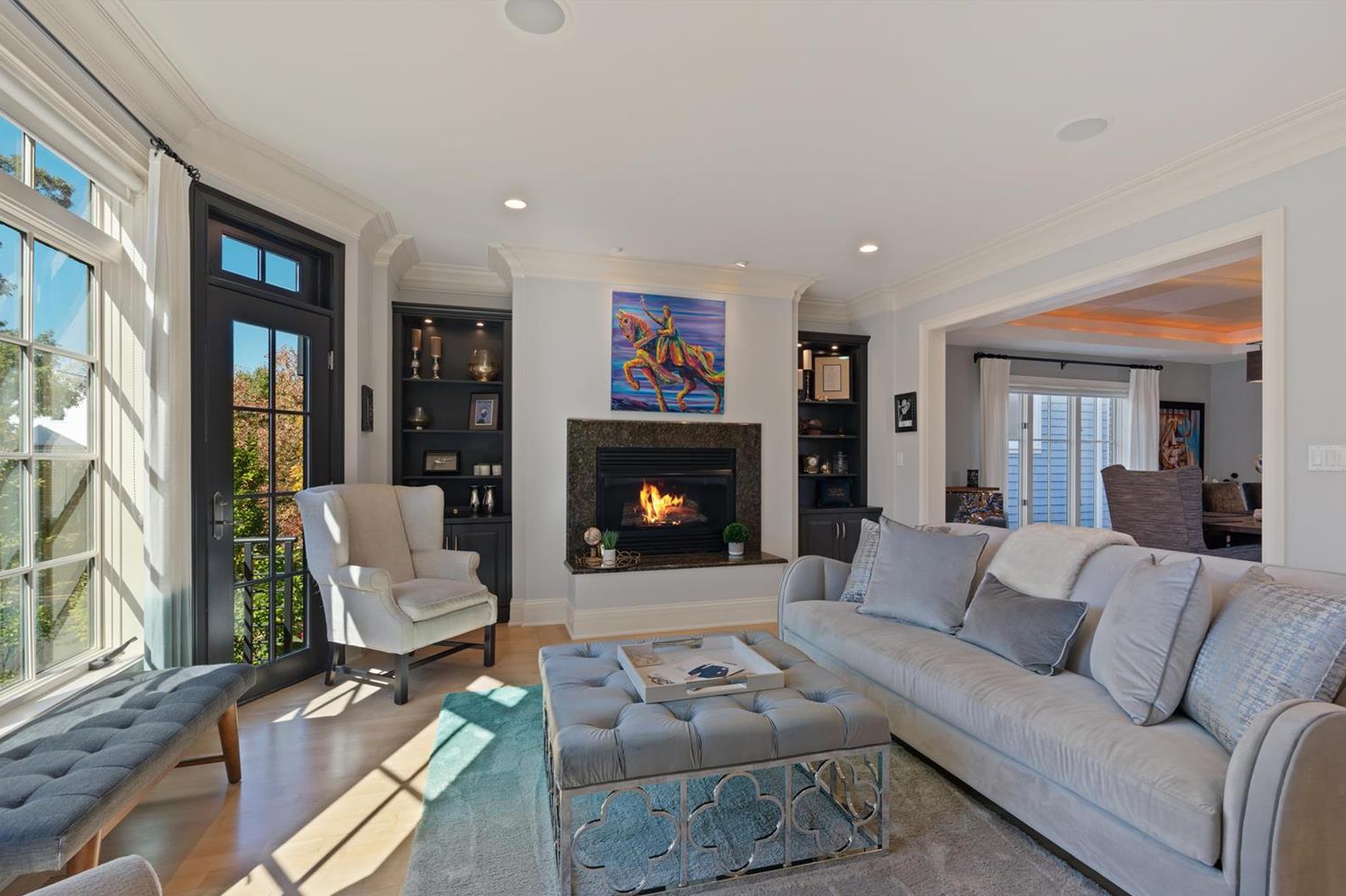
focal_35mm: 17
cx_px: 690
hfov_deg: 93.3
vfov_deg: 70.3
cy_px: 473
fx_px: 635
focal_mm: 16
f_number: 8
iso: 400
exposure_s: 1/10
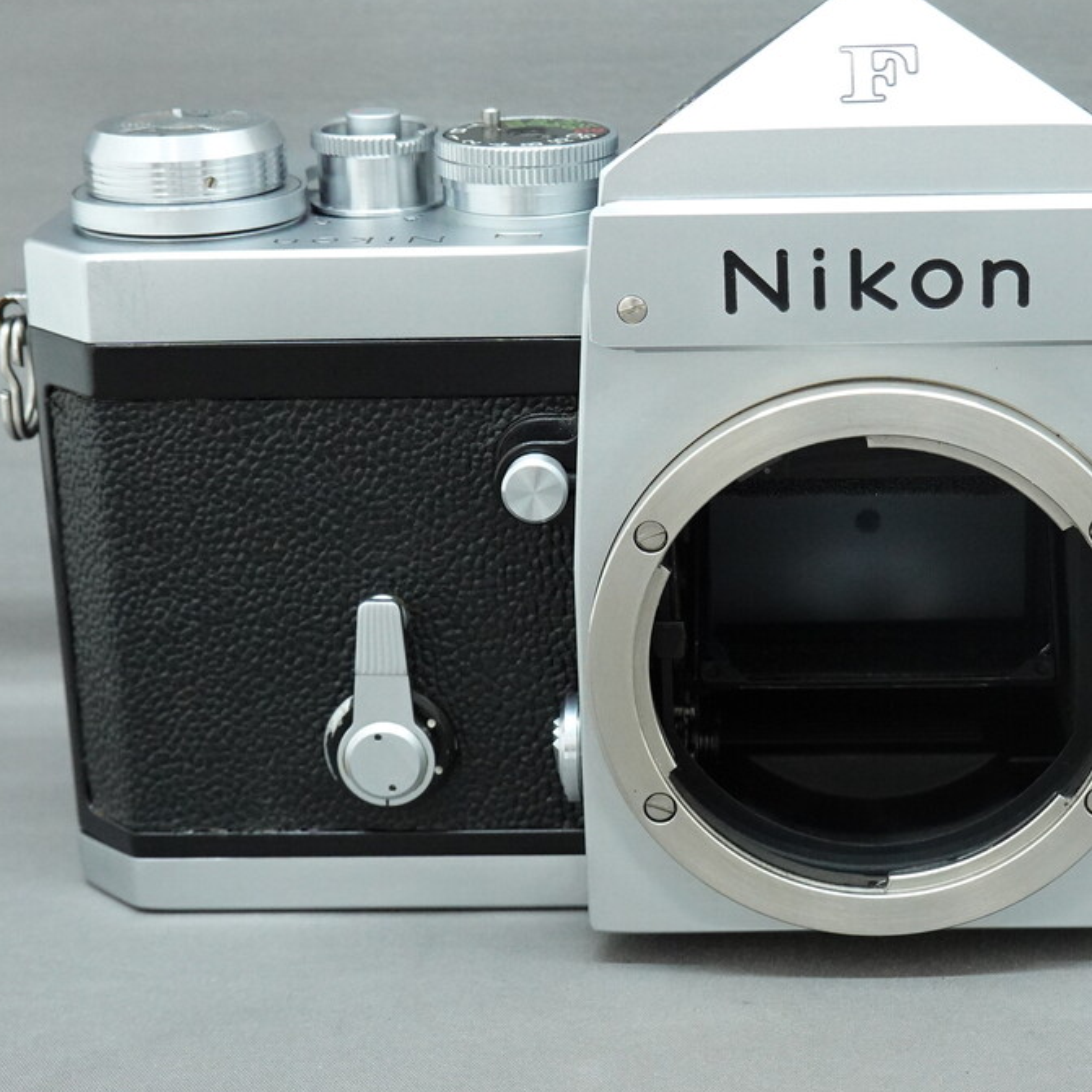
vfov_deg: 23.7
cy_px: 474
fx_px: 2605
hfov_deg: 23.5
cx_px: 794
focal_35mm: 73
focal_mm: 17.88
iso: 1600
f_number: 5.6
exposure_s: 1/50
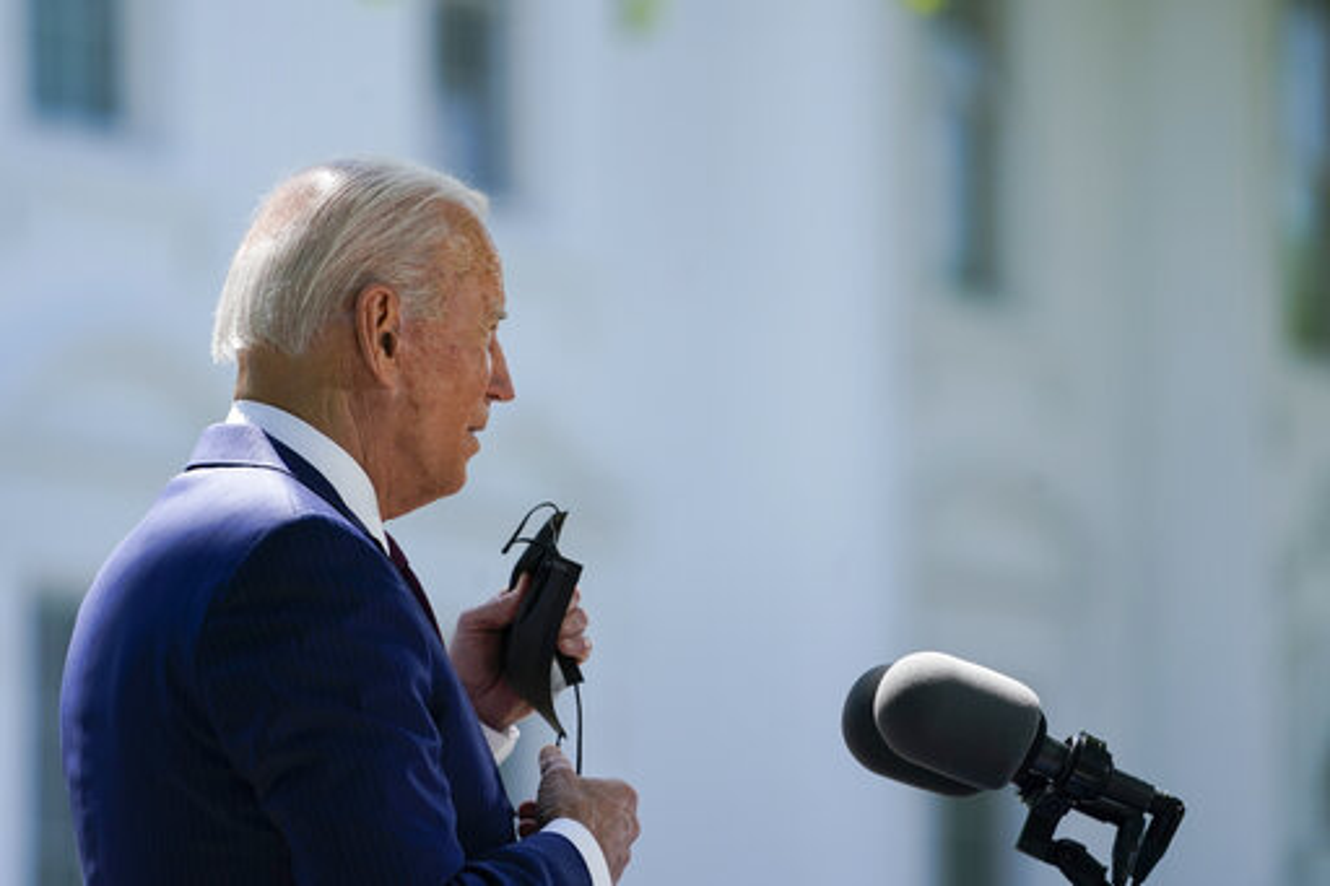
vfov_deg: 4.6
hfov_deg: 6.9
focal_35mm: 300
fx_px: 11079
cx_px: 665
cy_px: 443
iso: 320
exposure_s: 1/800
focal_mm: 300
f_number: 5.6
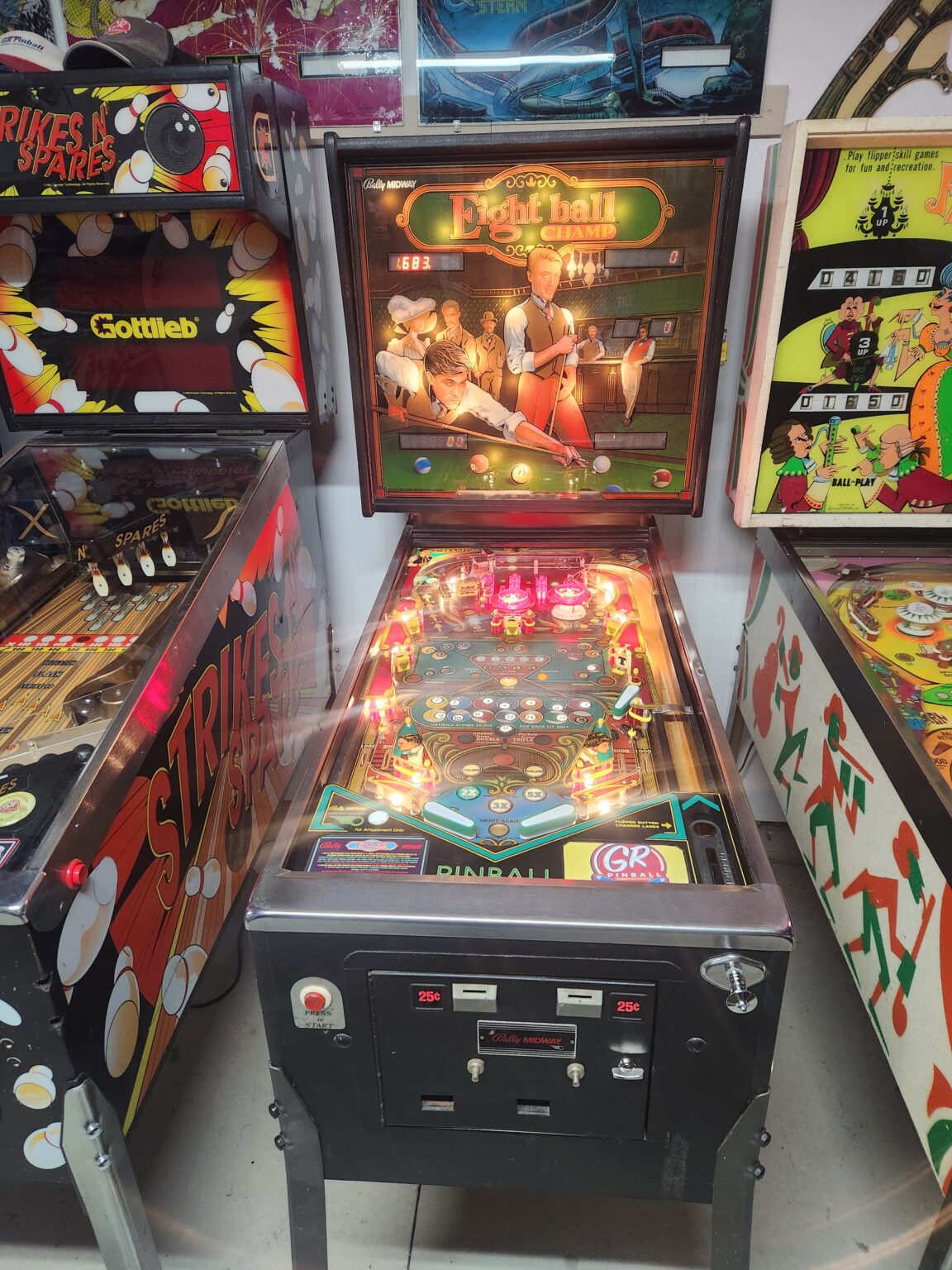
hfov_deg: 58.9
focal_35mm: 23
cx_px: 476
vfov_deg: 73.9
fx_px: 843
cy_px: 635
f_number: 1.8
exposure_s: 1/120
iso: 500
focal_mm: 5.4
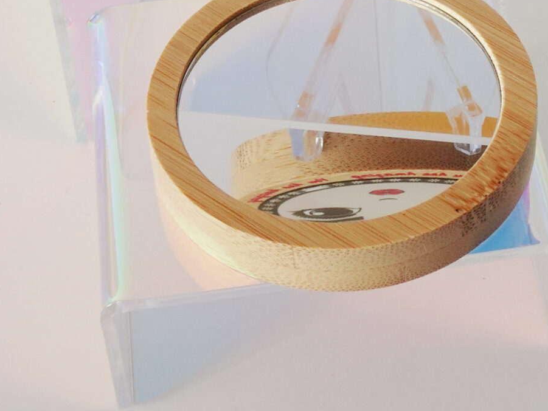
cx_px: 377
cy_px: -143
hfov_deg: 15.7
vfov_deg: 11.5
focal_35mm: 125
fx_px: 1979
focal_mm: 7.29
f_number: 4.5
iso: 80
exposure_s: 1/60
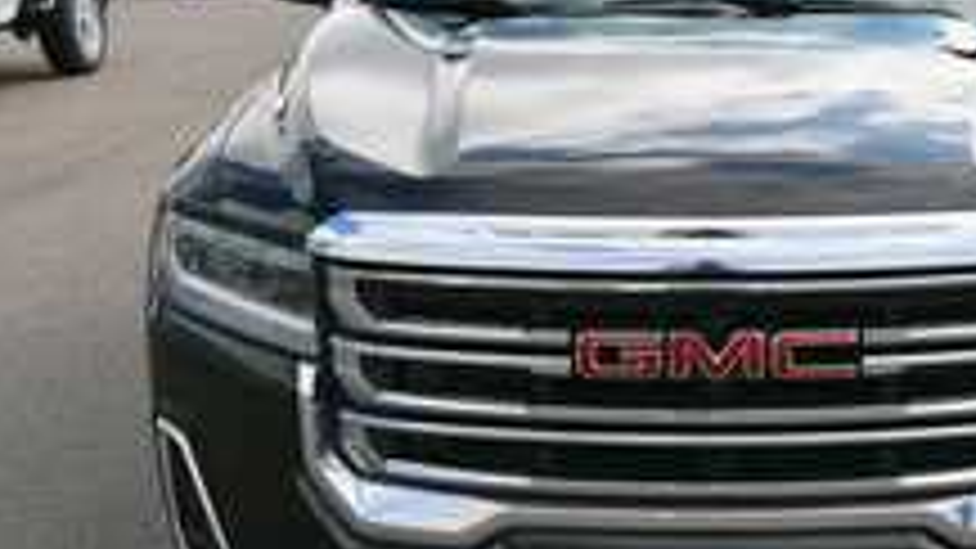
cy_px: 259
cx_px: 675
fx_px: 1501
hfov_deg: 35.6
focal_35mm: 58
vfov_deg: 20.7
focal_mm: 20
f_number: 8
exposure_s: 1/250
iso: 125
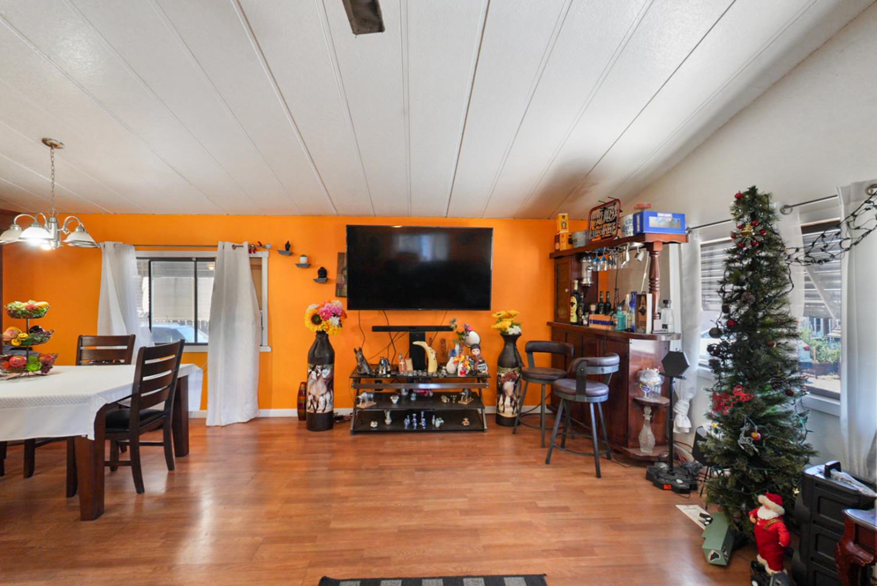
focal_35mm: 16
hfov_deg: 96.7
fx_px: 390
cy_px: 293
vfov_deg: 73.8
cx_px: 438
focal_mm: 16
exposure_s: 1/30
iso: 12800
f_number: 8
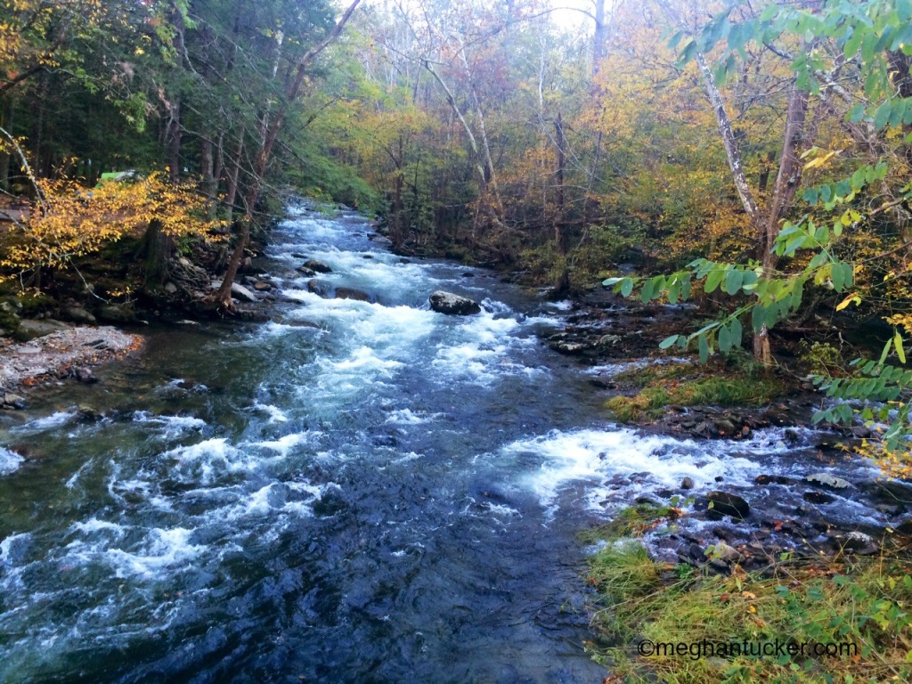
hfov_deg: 60.0
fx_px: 790
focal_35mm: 30
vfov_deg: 46.8
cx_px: 456
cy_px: 342
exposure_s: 1/30
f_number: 2.2
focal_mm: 4.12
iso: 40
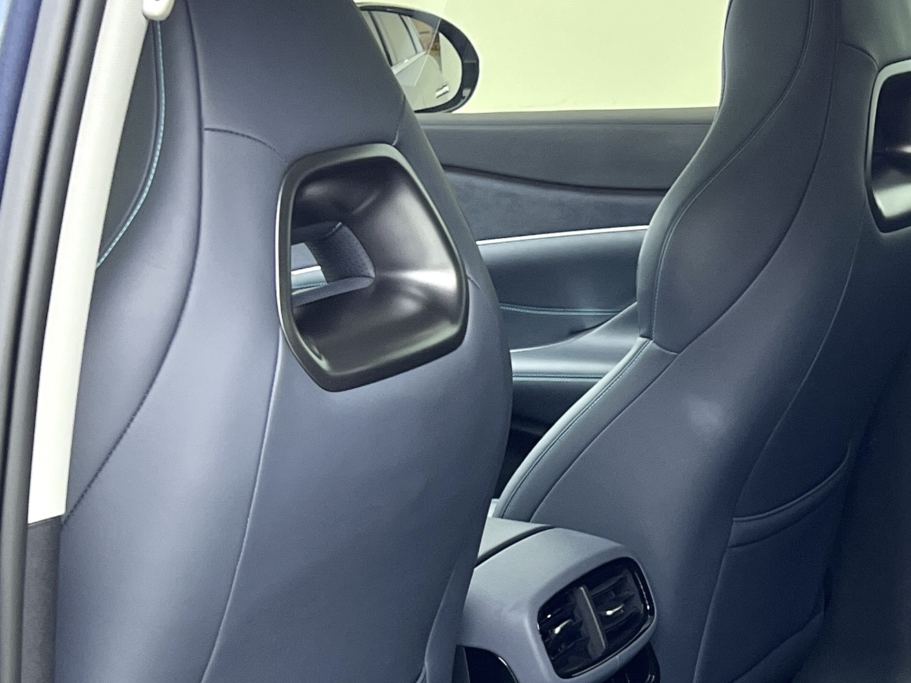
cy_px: 595
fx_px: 2079
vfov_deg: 18.4
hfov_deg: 24.1
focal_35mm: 79
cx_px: 808
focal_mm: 5.7
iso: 125
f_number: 1.5
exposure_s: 1/61
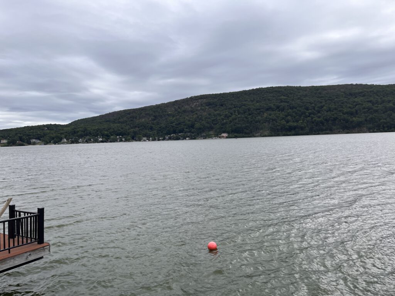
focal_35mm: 26
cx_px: 198
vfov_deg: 53.1
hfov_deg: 67.3
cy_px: 148
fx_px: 297
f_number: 1.6
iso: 50
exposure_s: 1/2825
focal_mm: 5.1
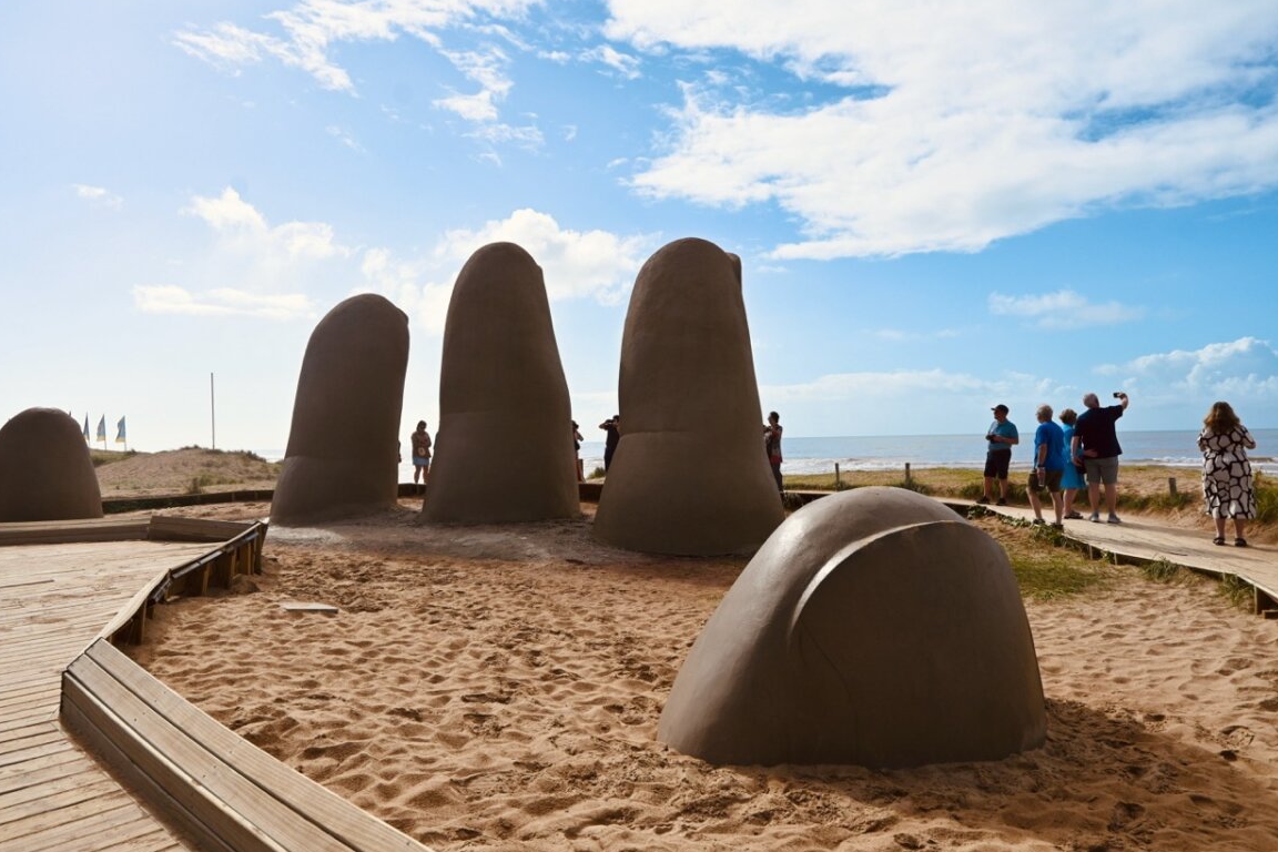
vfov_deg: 51.3
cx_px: 618
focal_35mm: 25
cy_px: 432
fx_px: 887
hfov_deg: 71.5
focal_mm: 16
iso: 100
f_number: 8
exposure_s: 1/500
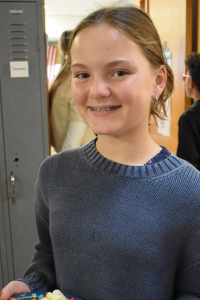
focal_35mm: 54
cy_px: 180
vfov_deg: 36.7
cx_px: 105
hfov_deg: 25.0
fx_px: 450
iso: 3200
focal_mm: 22
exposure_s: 1/50
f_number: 3.8
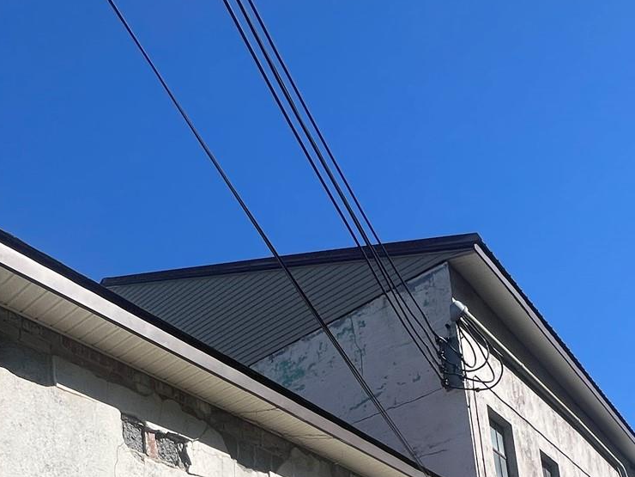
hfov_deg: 49.9
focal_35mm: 36
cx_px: 182
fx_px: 660
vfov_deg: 30.8
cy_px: 623
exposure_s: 1/2801
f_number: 1.8
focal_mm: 1.57
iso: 32
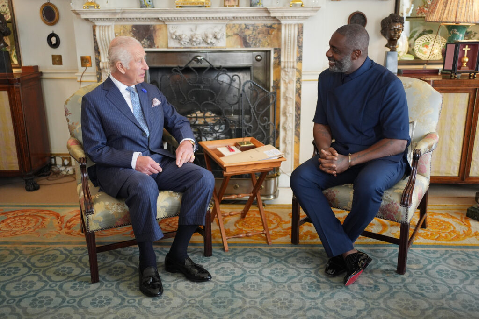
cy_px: 160
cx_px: 240
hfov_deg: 54.4
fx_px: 466
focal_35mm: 35
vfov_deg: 37.9
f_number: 1.8
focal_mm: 35
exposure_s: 1/250
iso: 1600
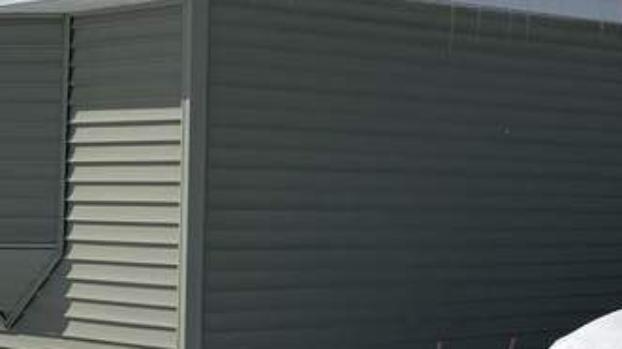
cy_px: 148
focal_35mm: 101
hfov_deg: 18.8
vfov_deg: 12.0
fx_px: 1665
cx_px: 917
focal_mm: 6.76
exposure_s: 1/14286
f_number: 1.78
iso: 80
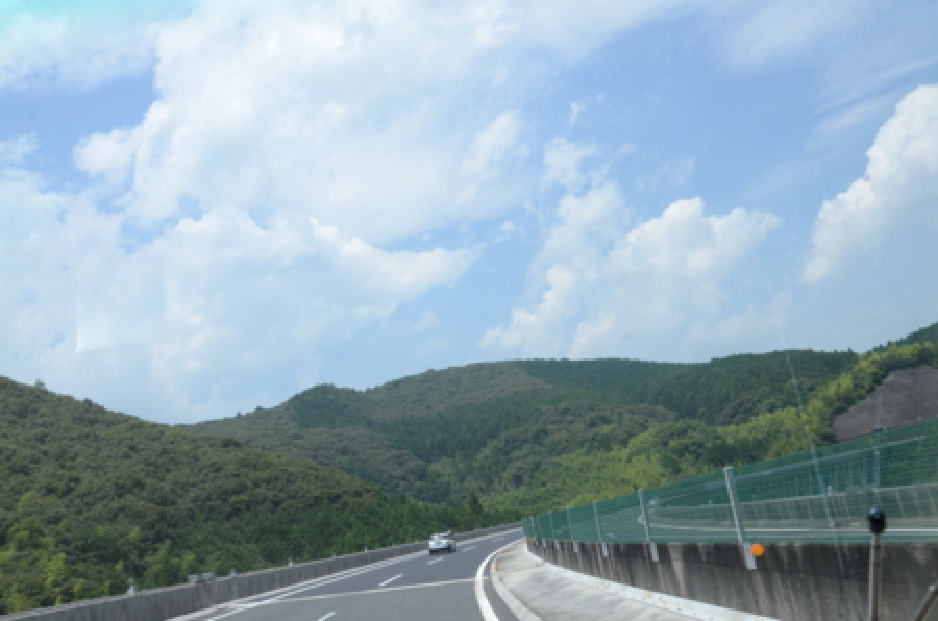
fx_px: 1014
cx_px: 469
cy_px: 310
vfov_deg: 34.1
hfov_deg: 49.6
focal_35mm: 39
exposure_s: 1/640
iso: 640
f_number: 13
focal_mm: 26
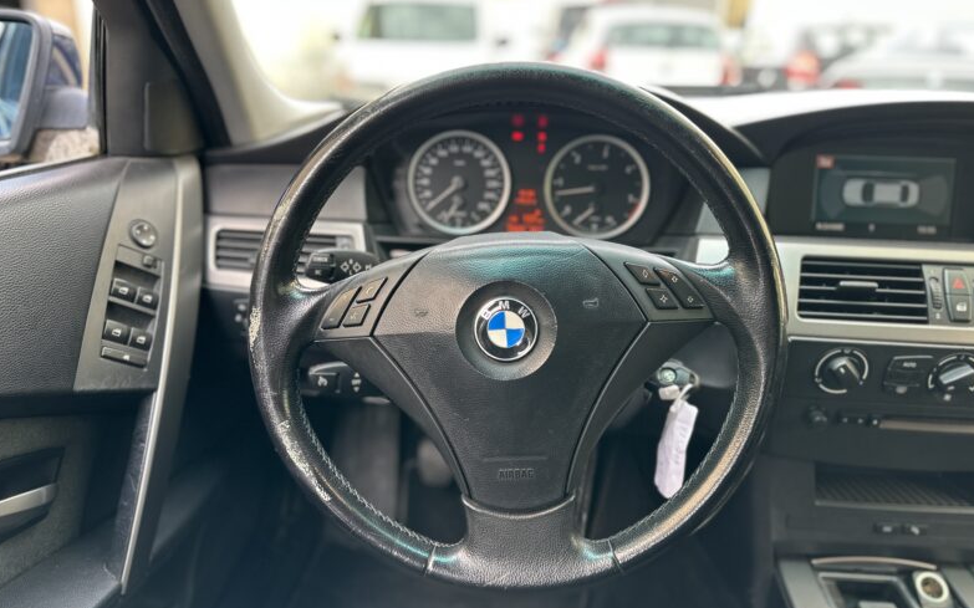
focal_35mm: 26
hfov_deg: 70.4
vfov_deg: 47.6
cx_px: 489
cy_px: 303
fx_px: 690
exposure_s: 1/121
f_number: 1.78
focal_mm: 6.86
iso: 100
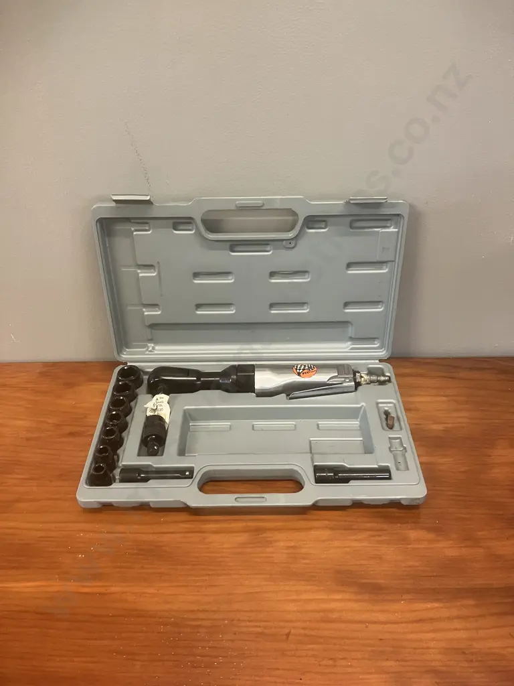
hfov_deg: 49.7
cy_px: 343
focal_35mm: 28
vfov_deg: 63.4
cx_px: 257
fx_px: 554
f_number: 1.8
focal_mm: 3.99
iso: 200
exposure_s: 1/50
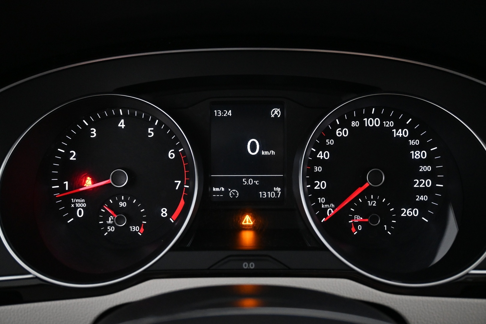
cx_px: 243
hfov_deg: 59.5
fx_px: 425
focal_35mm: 32
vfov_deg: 41.7
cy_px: 162
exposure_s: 1/30
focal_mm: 21
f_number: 4
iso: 3600
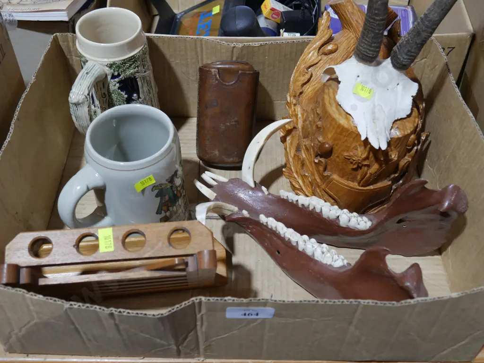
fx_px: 560
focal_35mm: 40
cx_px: 242
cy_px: 182
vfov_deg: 36.0
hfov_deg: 46.8
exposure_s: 1/60
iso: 400
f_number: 4.5
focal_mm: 20
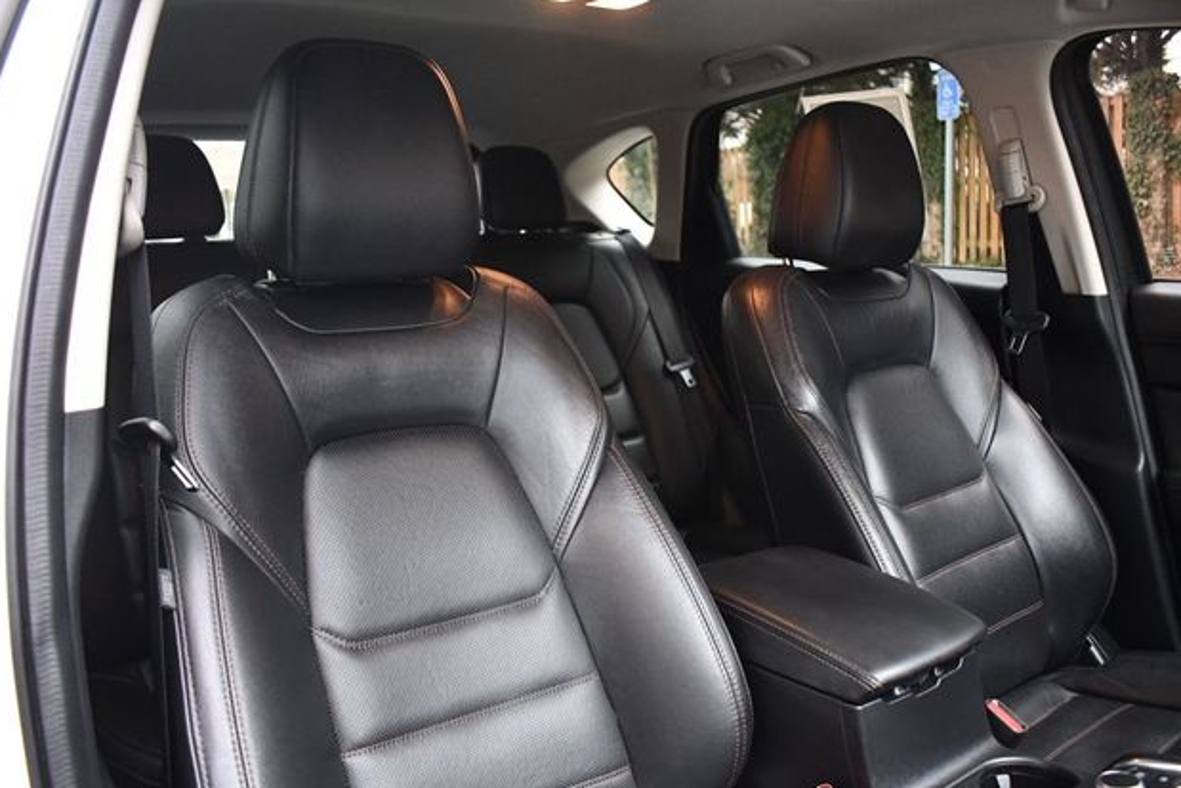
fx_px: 1017
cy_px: 404
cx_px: 601
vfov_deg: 42.3
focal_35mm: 31
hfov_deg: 60.3
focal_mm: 20
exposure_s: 1/125
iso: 2800
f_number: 3.5
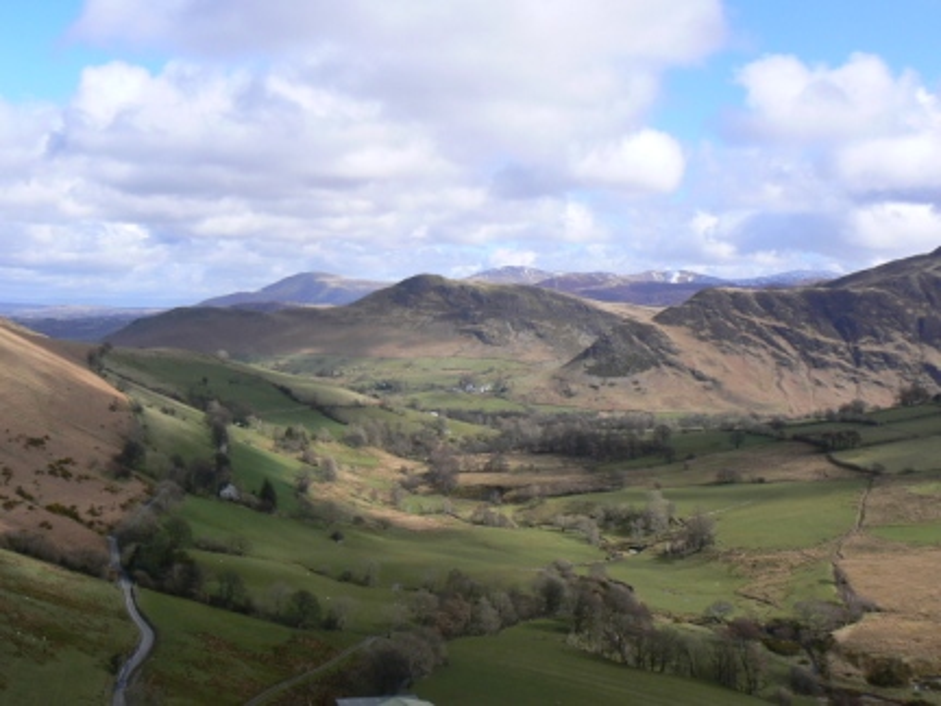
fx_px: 1250
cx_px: 470
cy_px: 353
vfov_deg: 31.5
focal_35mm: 46
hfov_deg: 41.2
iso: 80
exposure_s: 1/400
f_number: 6.3
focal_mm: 7.6
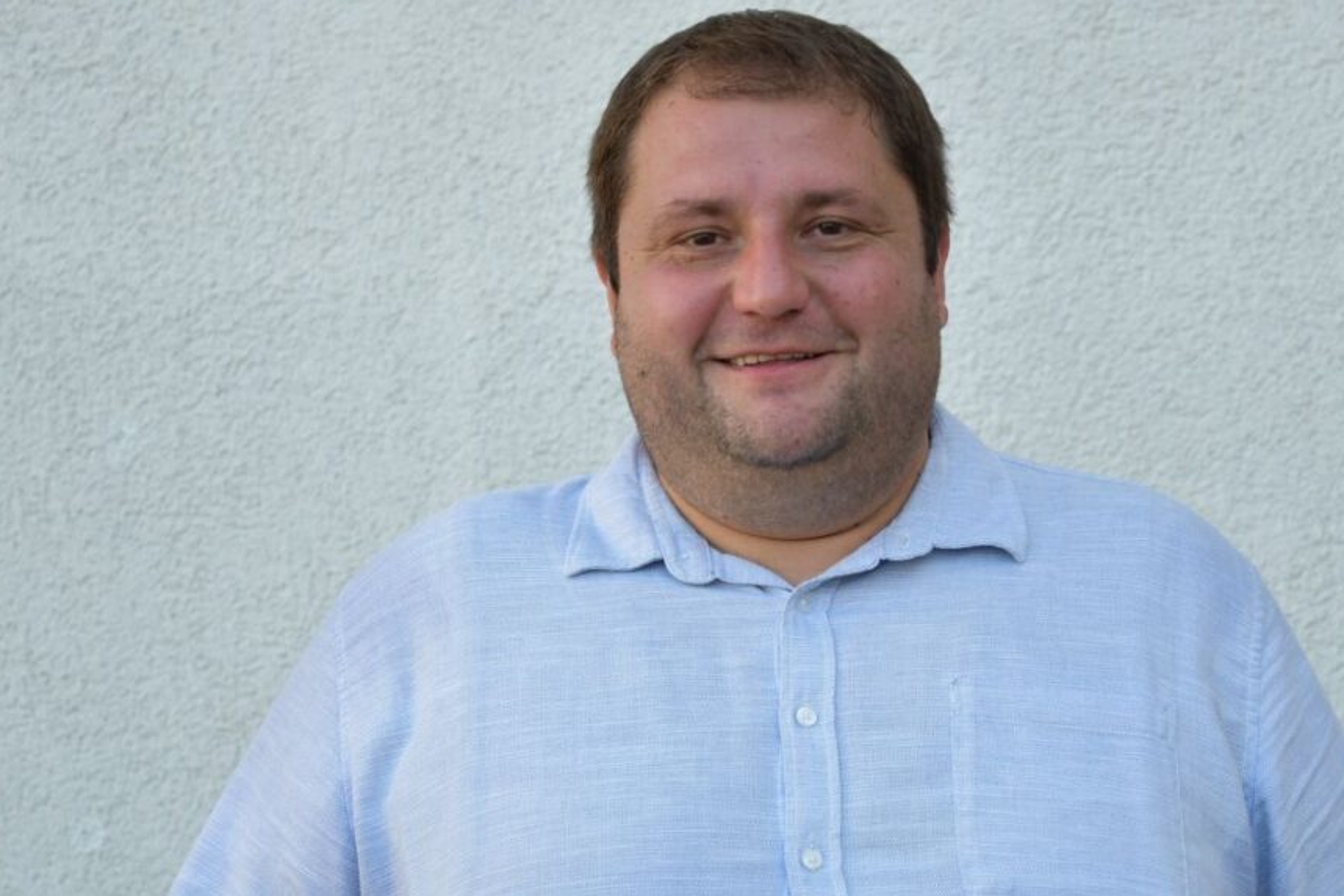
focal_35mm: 88
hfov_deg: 23.1
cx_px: 795
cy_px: 580
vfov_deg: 15.5
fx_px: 3286
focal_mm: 40
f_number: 5.6
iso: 320
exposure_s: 1/250
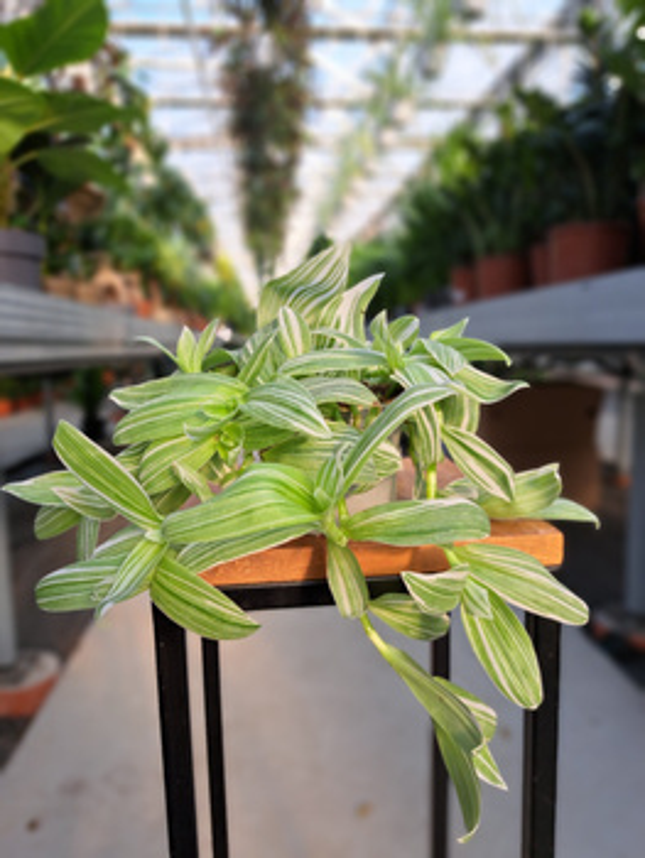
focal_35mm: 24
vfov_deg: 71.6
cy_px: 429
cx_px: 322
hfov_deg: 56.9
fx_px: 596
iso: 50
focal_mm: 5.23
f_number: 1.8
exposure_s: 1/207
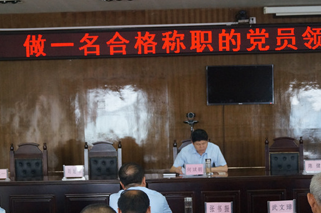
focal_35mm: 70
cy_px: 153
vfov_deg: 19.3
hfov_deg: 28.8
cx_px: 199
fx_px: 623
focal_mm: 30
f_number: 4.5
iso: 1000
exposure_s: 1/60
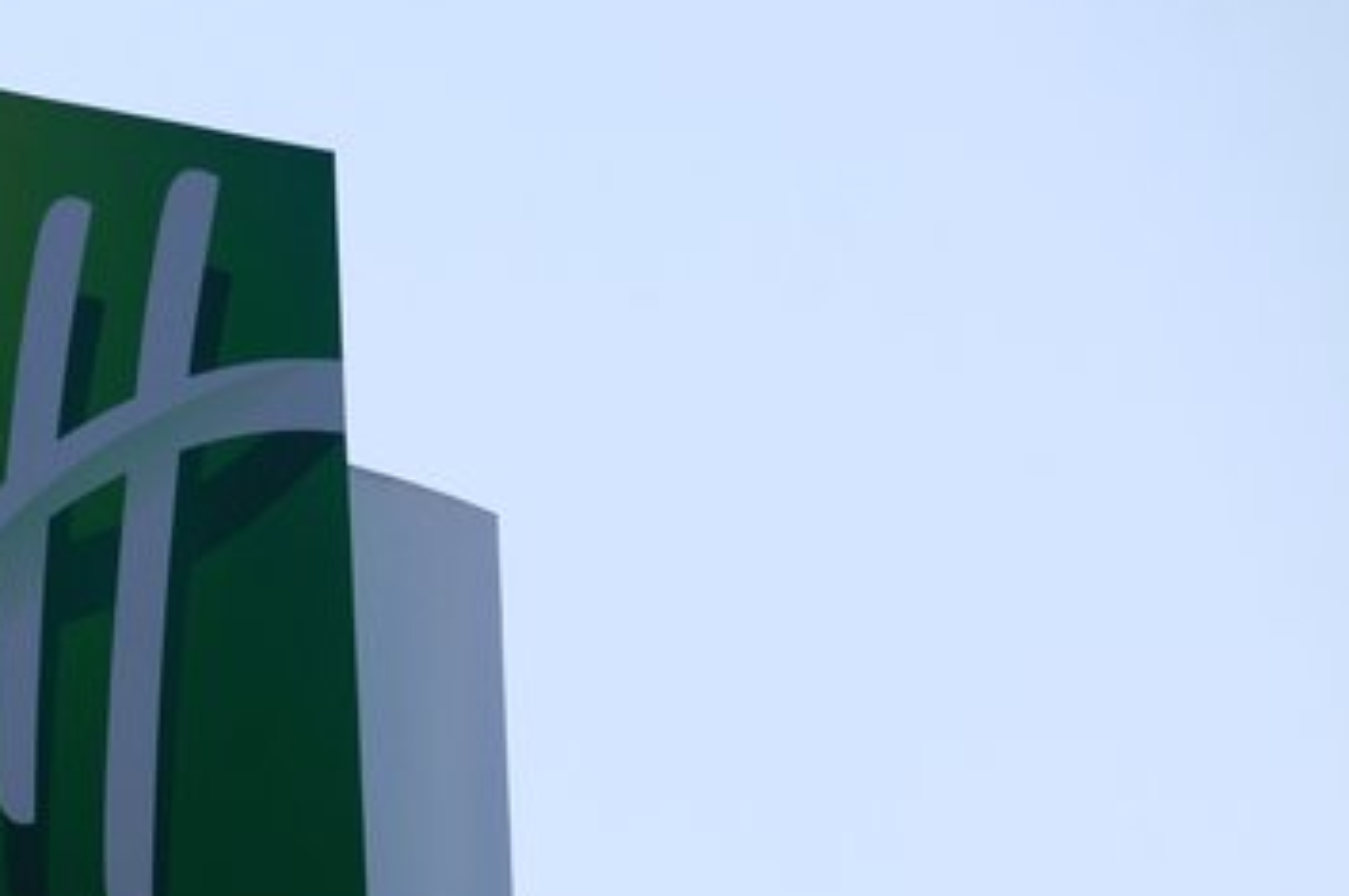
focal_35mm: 593
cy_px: 928
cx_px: -72
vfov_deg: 2.3
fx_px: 22195
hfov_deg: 3.5
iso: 100
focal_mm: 175
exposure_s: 1/320
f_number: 11
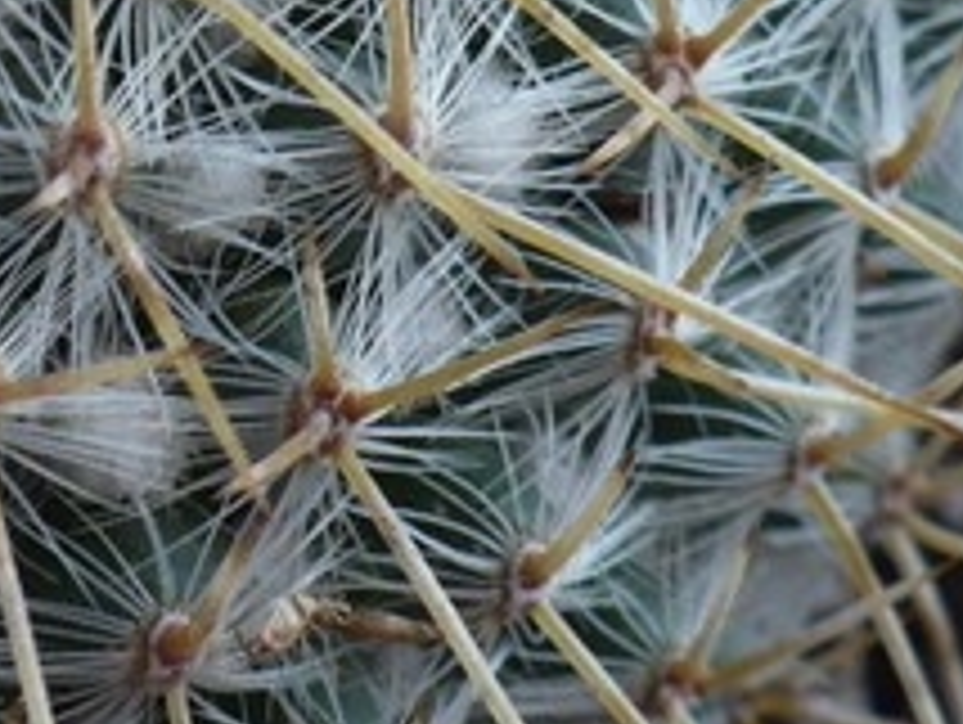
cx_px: -302
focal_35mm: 138
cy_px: -288
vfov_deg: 10.5
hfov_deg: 13.7
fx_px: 3843
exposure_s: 1/80
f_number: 2.8
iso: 100
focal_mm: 6.1
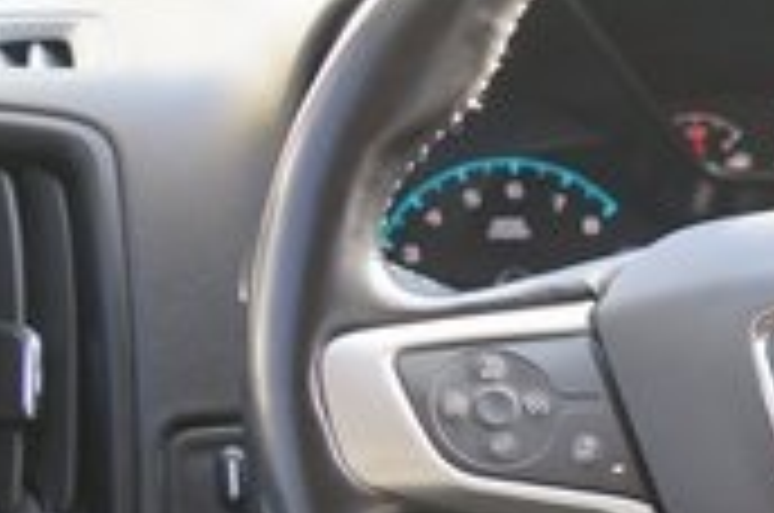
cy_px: 511
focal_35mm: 138
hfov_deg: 13.7
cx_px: 1269
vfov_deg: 9.8
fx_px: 2961
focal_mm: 37
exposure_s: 1/60
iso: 500
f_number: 4
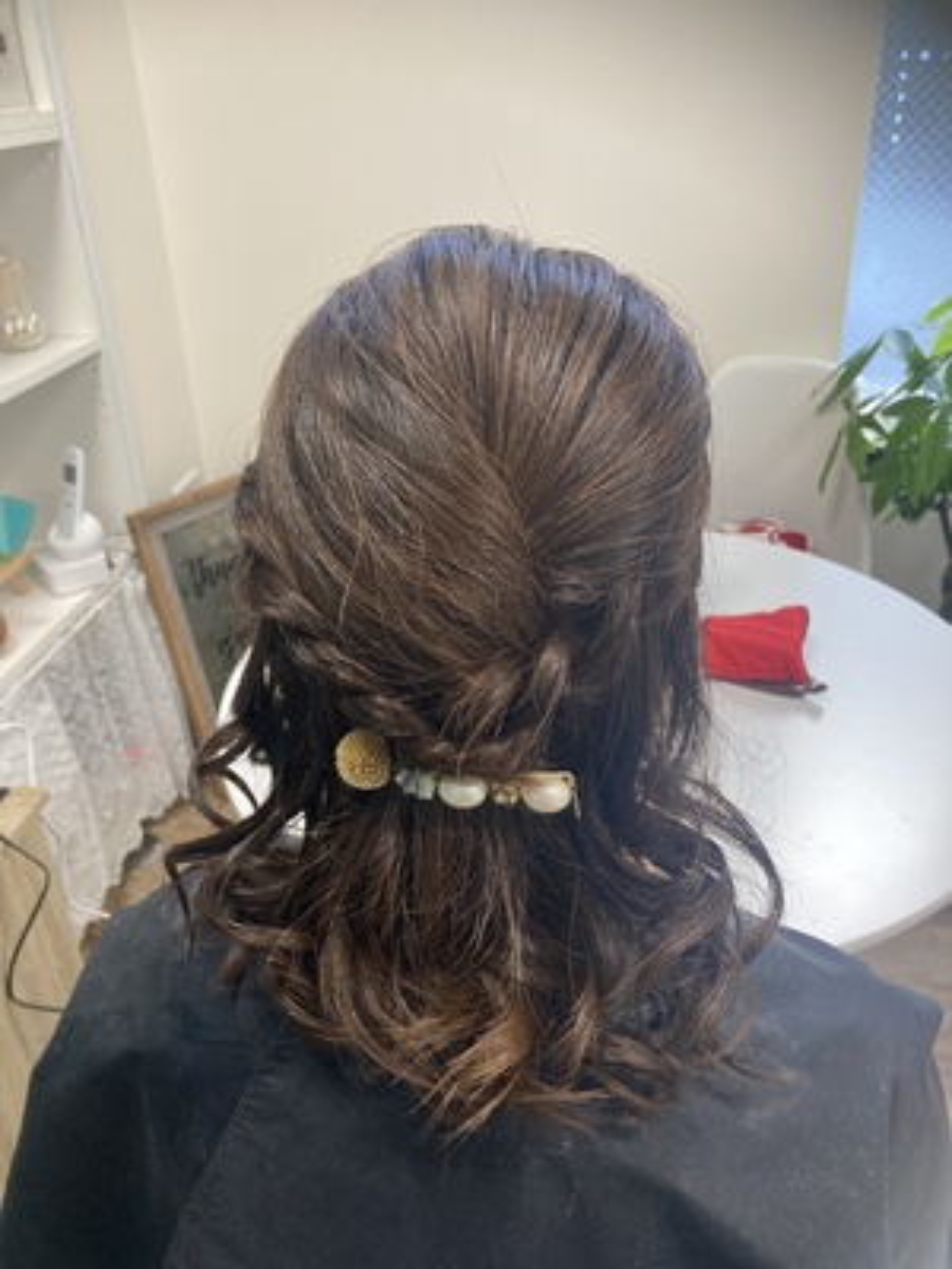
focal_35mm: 28
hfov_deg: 49.7
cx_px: 476
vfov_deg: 63.4
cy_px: 634
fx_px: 1027
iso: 125
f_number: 1.8
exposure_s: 1/60
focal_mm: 3.99
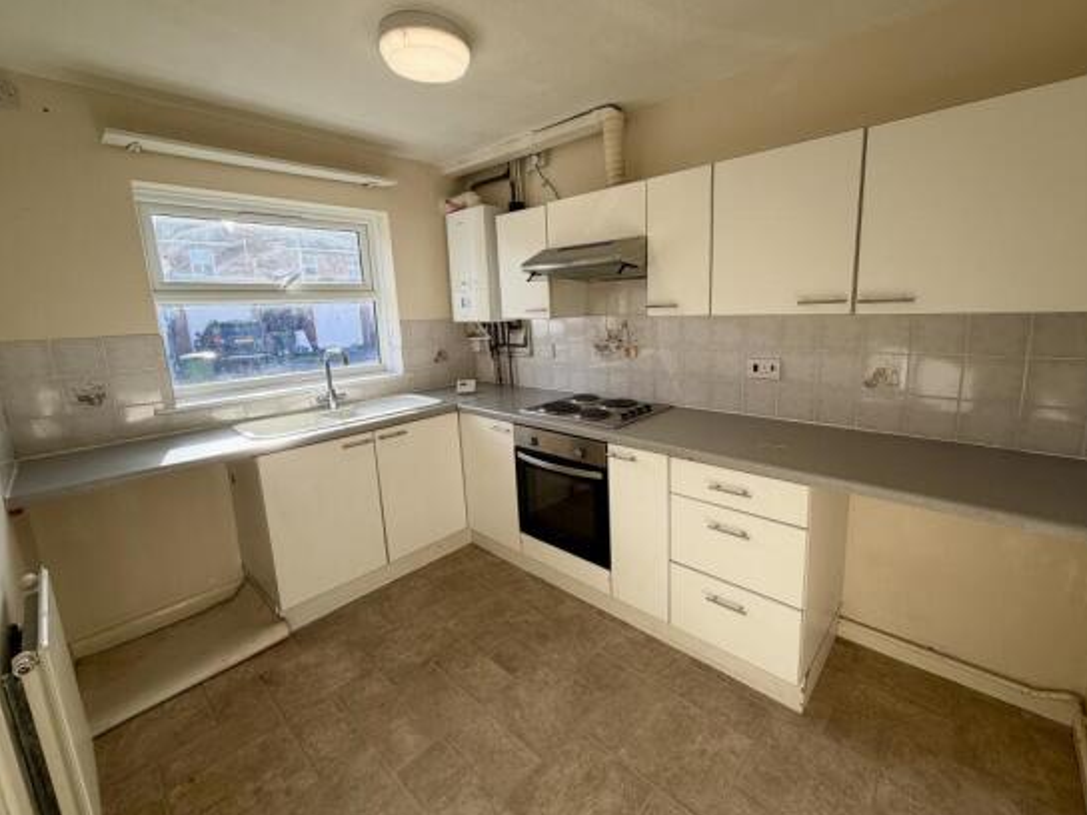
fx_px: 471
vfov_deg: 81.7
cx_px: 580
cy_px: 389
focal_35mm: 15
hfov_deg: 98.0
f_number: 2.2
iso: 25
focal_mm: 2.22
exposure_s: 1/100
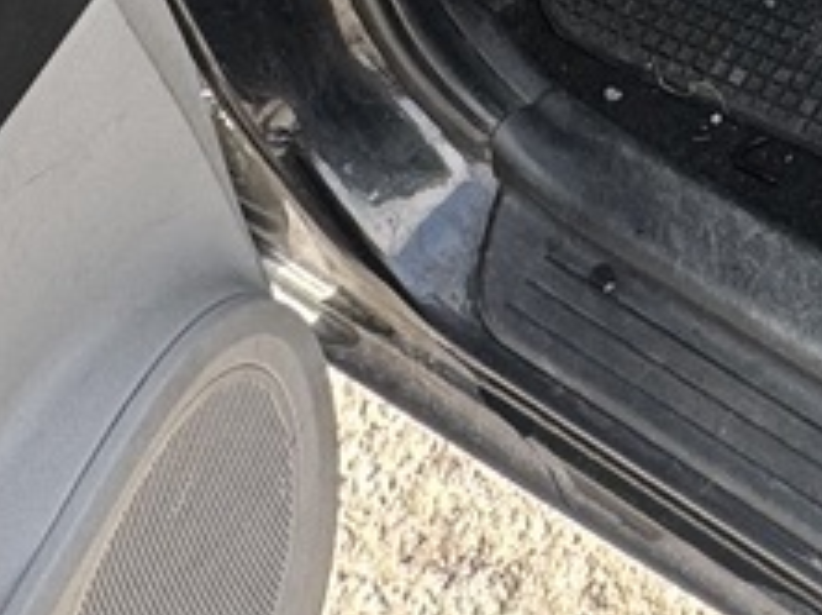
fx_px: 2159
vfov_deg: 14.0
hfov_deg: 18.9
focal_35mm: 91
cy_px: -567
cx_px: 1237
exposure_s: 1/99
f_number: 2.2
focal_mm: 2.22
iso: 64
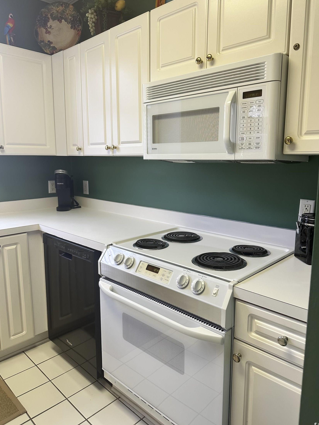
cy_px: 204
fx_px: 307
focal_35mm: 25
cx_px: 161
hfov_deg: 54.9
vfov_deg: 69.4
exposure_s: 1/120
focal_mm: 6.86
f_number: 1.78
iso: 125
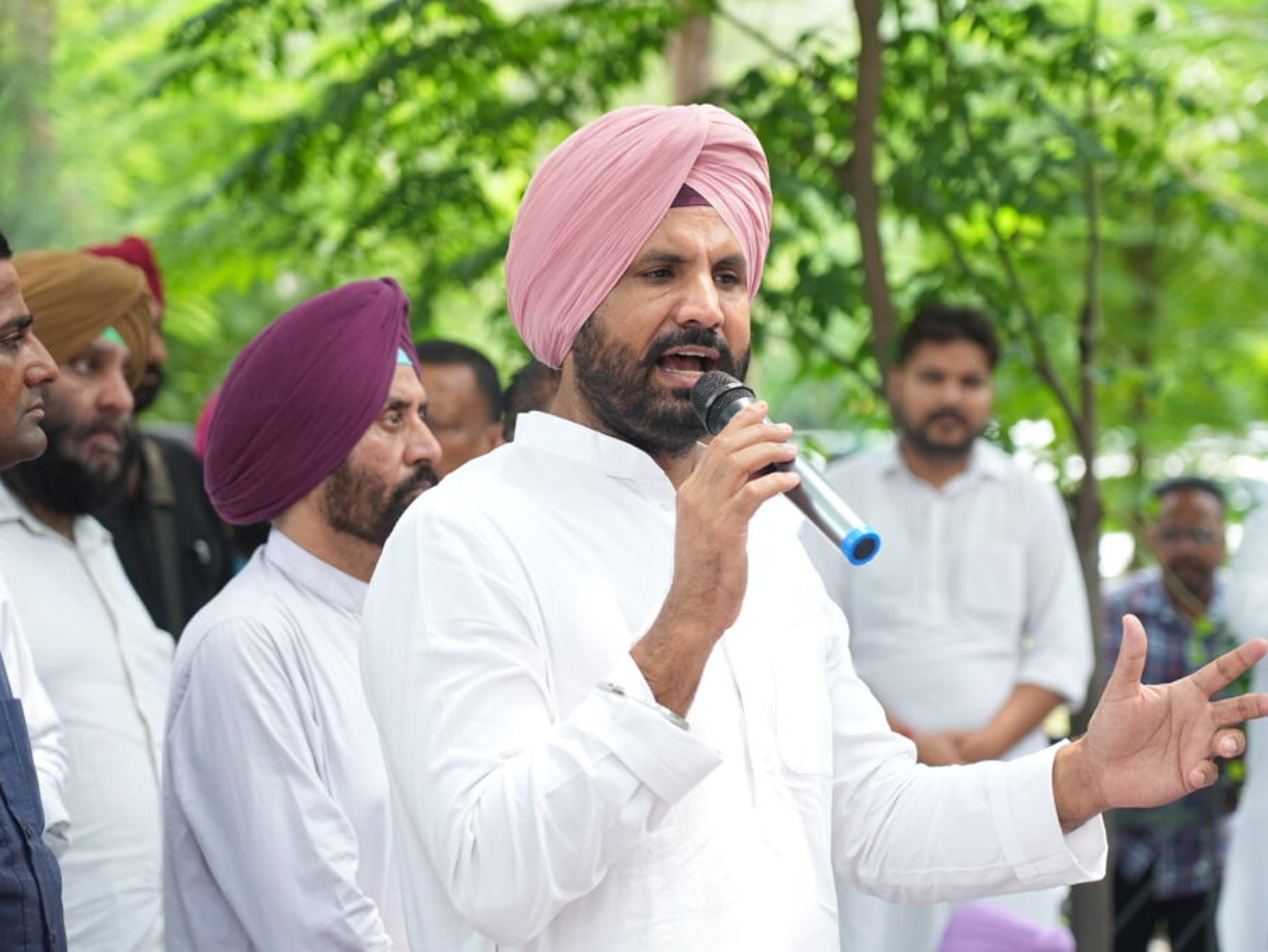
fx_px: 4178
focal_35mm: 114
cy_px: 475
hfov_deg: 17.3
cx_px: 682
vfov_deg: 13.0
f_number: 4
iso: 640
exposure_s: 1/320
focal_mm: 105
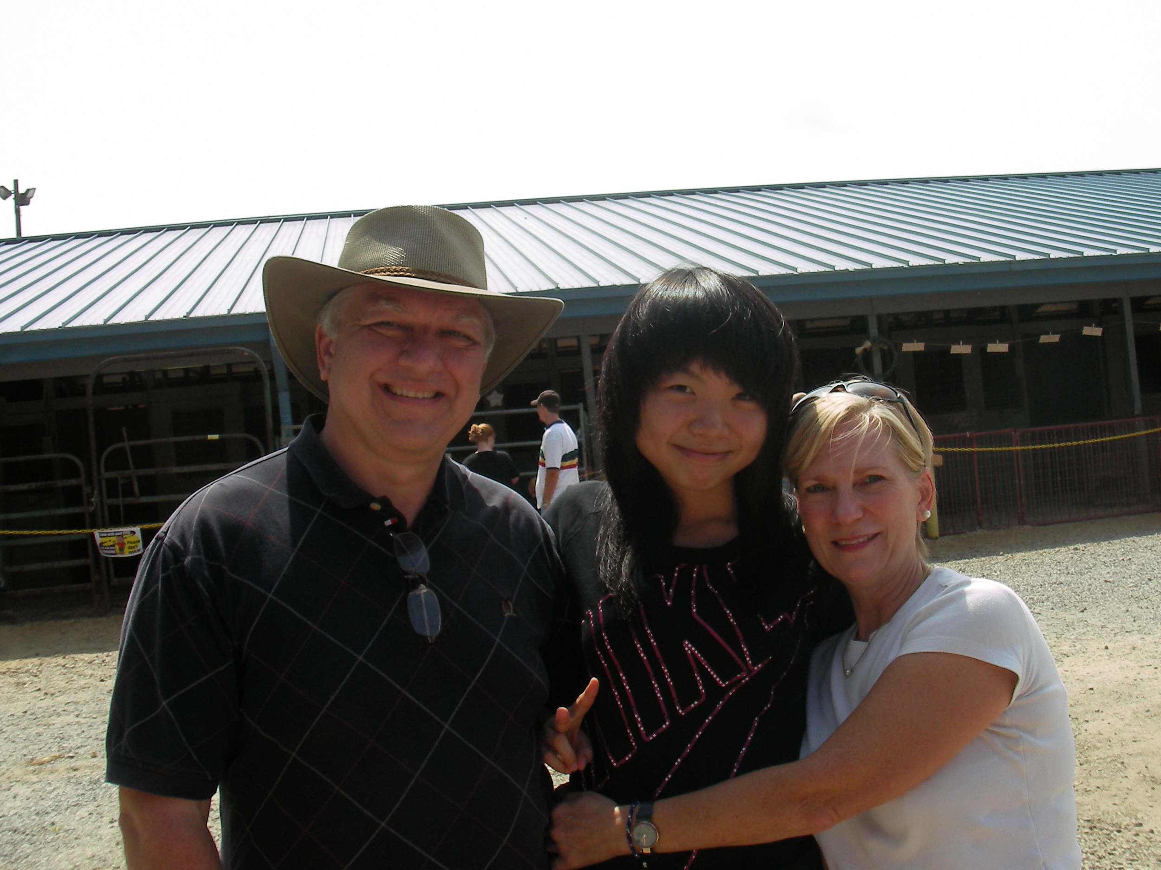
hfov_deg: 41.2
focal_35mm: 46
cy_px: 400
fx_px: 1543
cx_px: 586
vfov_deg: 31.5
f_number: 4.5
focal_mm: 6.3
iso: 50
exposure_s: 1/510
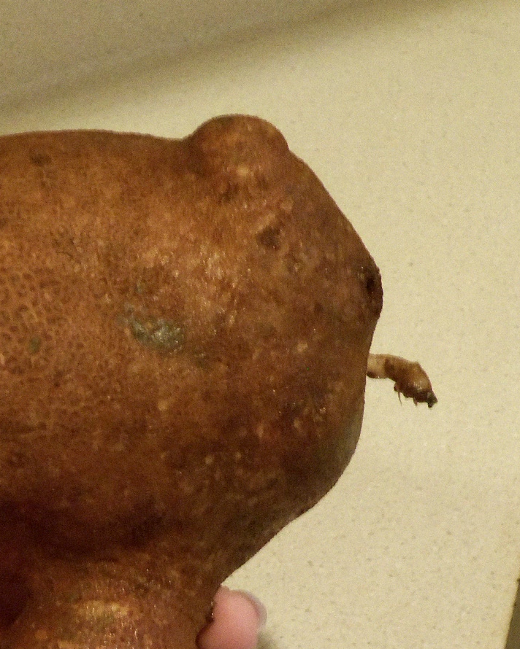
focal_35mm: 110
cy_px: 607
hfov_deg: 13.8
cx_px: -7
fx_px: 2116
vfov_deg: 17.2
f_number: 4.6
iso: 400
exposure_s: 1/10
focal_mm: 8.7
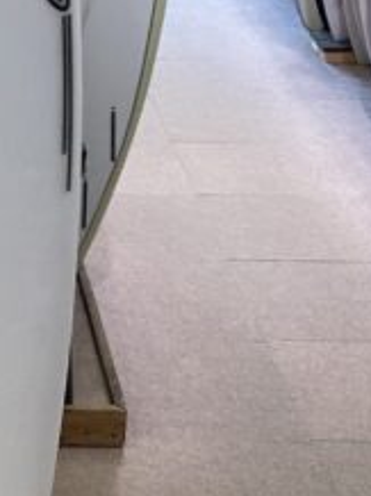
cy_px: 100
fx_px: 1632
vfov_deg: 17.1
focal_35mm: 114
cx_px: -137
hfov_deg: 12.5
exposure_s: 1/50
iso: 50
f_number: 2.4
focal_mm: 3.3
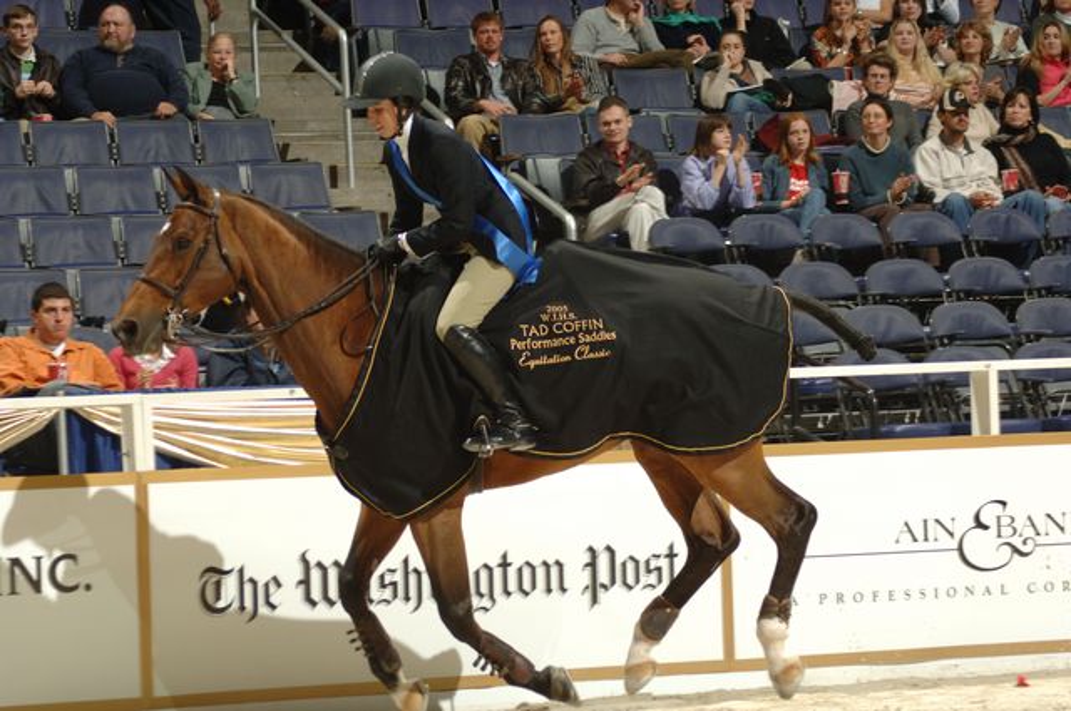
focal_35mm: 135
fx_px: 4011
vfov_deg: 10.1
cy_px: 356
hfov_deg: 15.2
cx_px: 536
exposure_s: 1/250
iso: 400
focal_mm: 90
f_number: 5.6
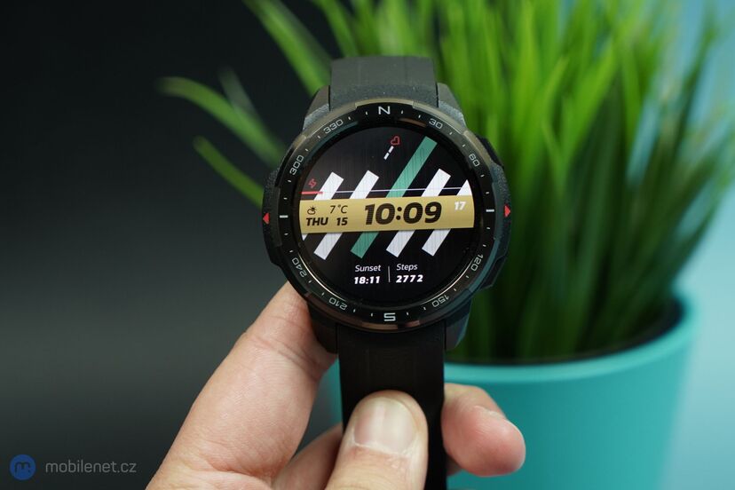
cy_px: 245
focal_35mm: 70
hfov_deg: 28.8
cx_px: 368
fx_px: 1429
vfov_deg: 19.5
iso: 1250
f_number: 5
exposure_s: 1/200
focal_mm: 70
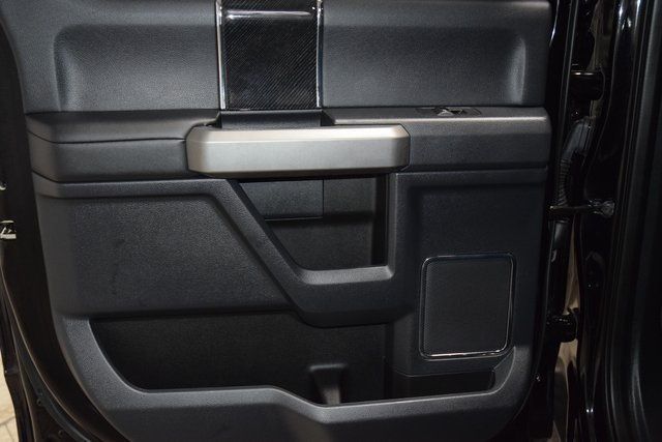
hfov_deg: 53.1
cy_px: 221
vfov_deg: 36.9
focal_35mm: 36
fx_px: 662
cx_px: 331
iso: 2800
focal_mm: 24
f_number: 3.8
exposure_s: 1/100
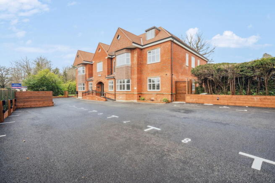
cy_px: 92
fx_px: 122
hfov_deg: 96.7
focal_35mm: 16
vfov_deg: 73.8
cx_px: 138
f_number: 8
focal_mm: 16
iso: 320
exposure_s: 1/20
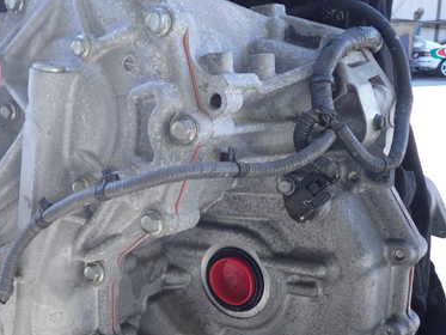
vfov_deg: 32.0
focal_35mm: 45
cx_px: 117
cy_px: 211
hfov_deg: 41.0
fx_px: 580
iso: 100
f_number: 2.2
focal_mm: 5.05
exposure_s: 1/160
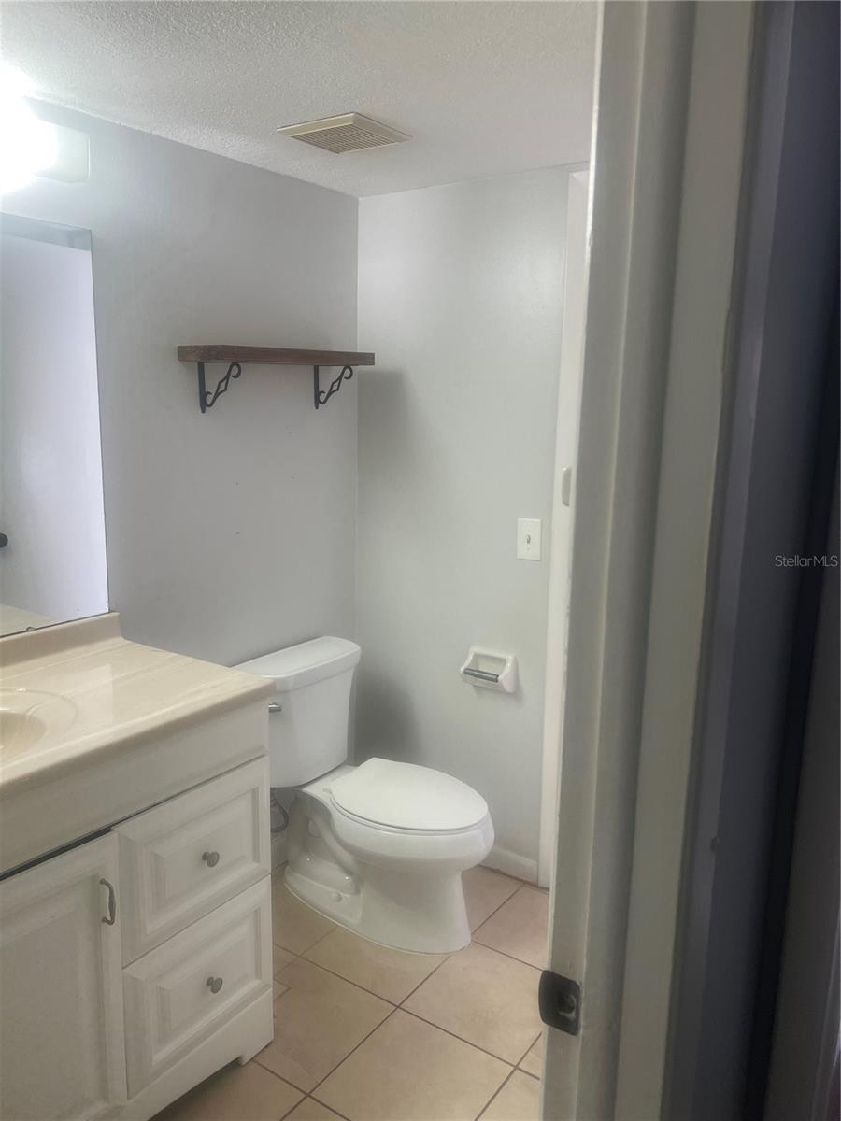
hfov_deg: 53.1
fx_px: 842
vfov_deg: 67.3
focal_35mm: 26
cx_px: 420
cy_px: 560
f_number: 1.5
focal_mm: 5.7
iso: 40
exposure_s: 1/120
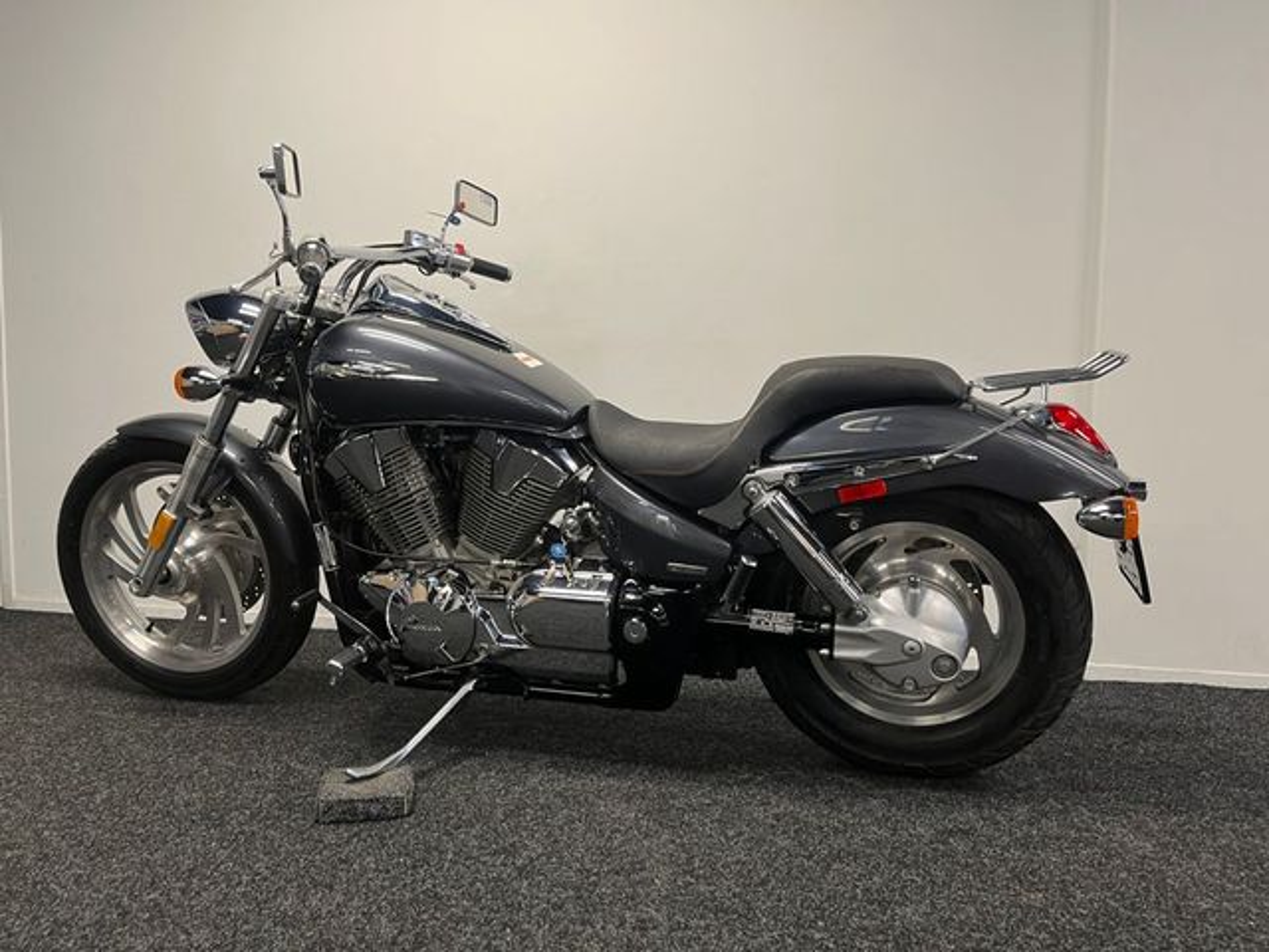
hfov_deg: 67.3
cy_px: 476
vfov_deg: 53.1
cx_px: 634
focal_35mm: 26
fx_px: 953
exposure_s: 1/50
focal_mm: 5.1
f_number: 1.6
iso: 80
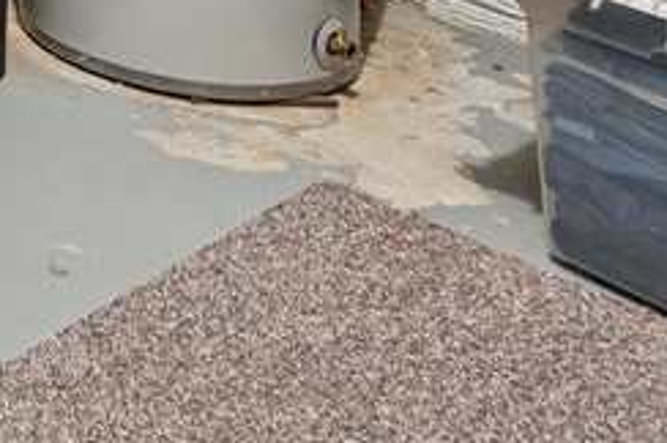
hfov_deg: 18.3
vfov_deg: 12.5
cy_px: -641
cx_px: -574
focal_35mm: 84
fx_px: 1554
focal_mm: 16
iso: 800
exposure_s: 1/6
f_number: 8
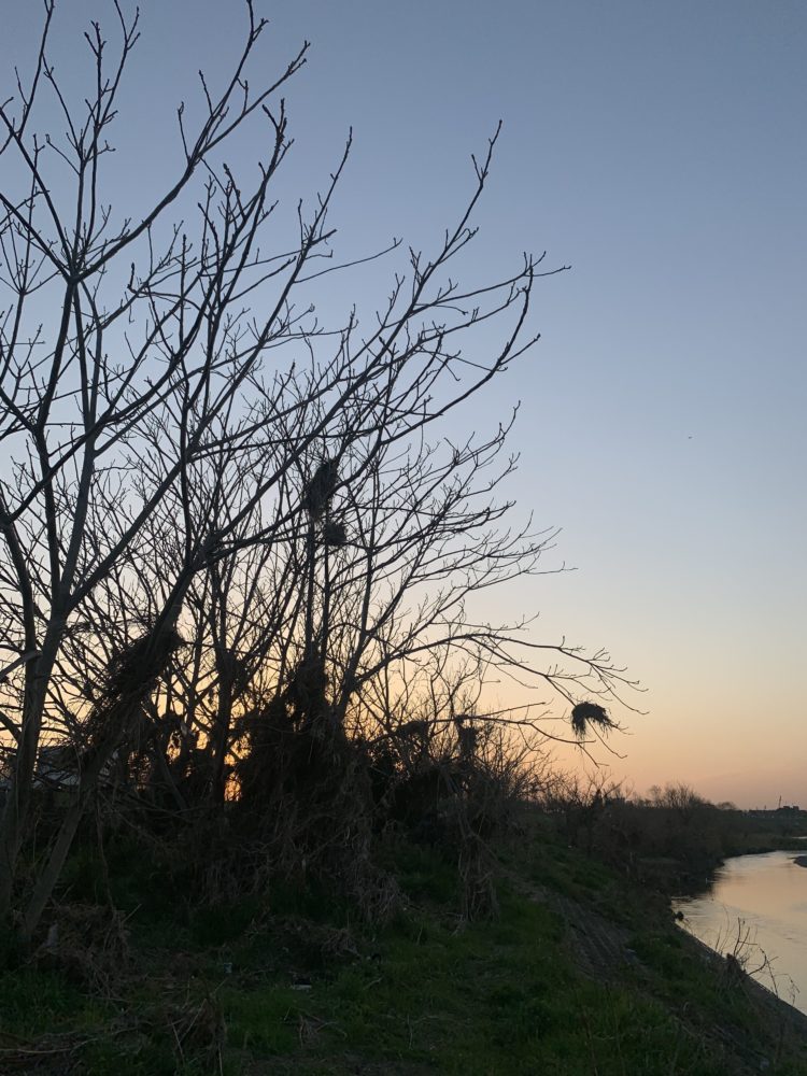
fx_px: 808
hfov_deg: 53.1
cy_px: 538
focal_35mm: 26
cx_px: 404
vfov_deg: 67.3
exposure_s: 1/1585
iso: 25
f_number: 1.8
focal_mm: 4.25
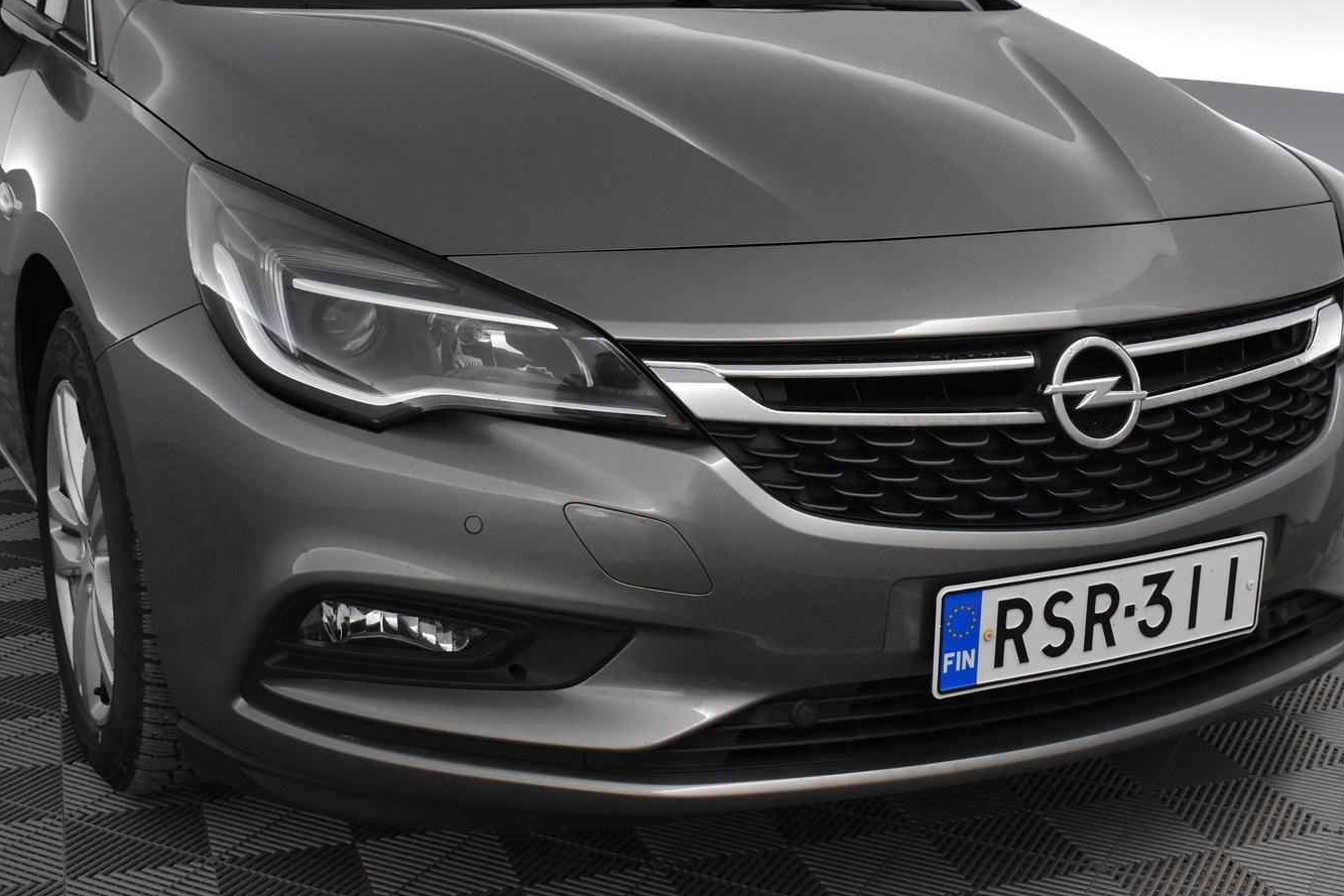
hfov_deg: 38.8
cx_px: 742
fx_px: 1904
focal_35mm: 51
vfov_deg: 26.4
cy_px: 362
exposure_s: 1/160
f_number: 6.3
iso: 3200
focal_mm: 28
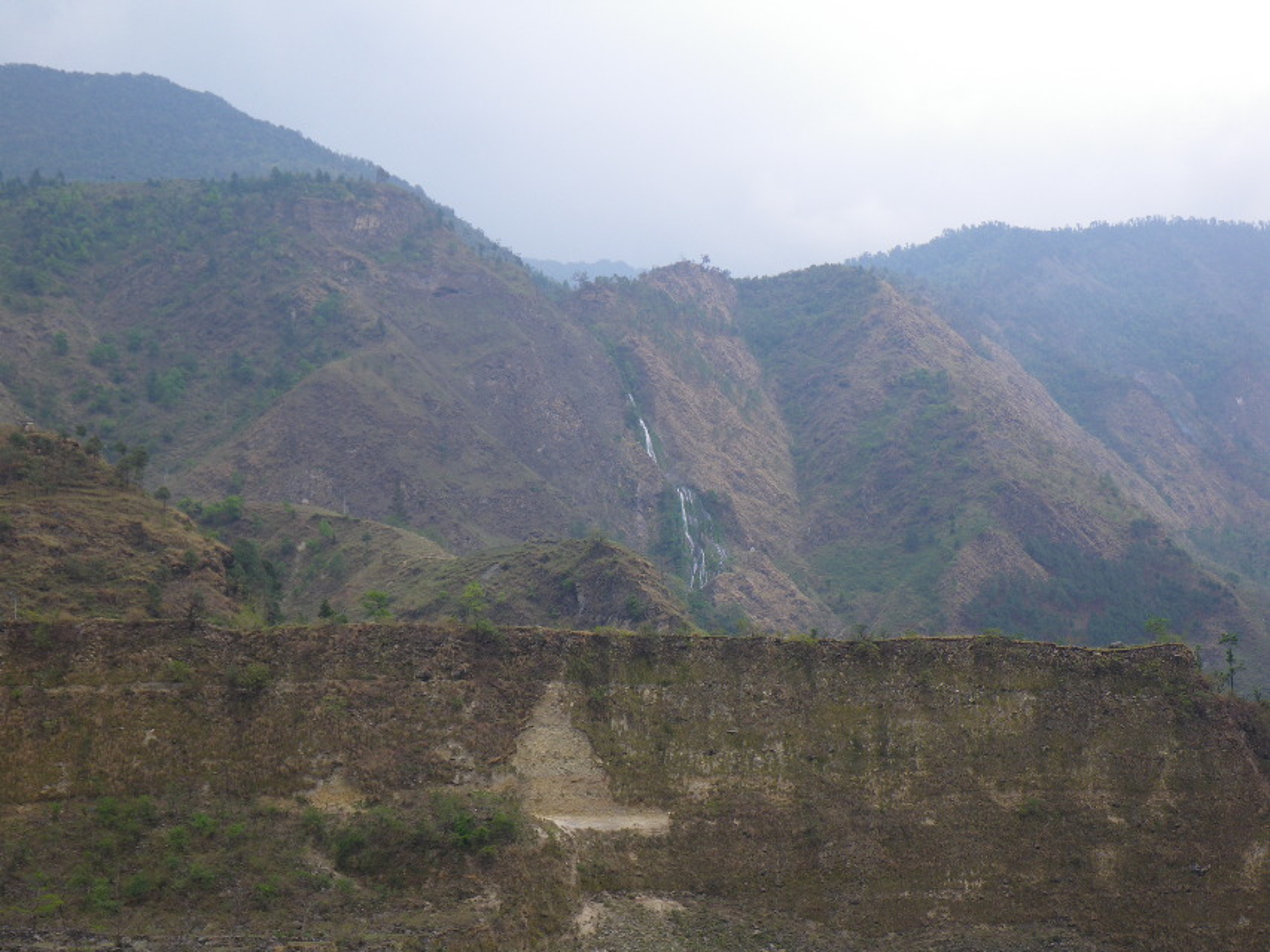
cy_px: 476
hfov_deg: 44.8
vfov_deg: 34.4
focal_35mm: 42
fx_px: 1541
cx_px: 635
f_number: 5
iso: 50
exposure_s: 1/80
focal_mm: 7.5
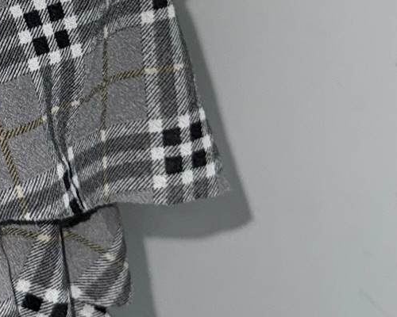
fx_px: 1128
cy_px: -152
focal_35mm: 96
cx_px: -164
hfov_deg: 18.2
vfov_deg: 14.9
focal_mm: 6.76
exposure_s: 1/60
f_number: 1.78
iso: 64
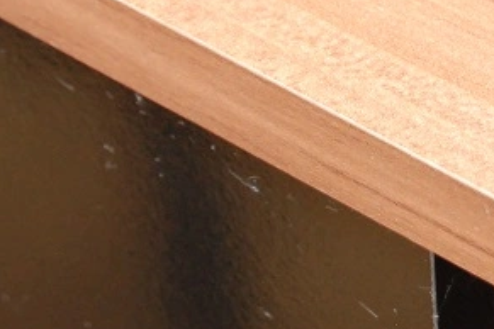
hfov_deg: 7.2
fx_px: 3879
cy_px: -144
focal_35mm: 283
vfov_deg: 4.8
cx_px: 548
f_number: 5.6
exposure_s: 1/8
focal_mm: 55
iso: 900
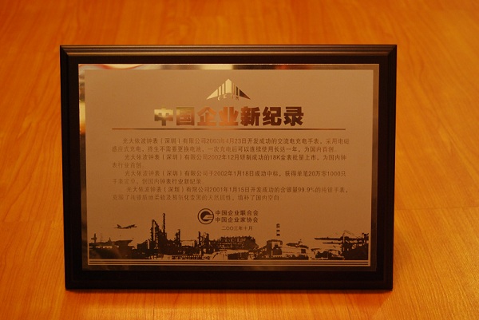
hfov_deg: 29.8
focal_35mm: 68
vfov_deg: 20.2
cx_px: 240
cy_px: 160
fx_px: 899
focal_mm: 45
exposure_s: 1/6
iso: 800
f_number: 5.3
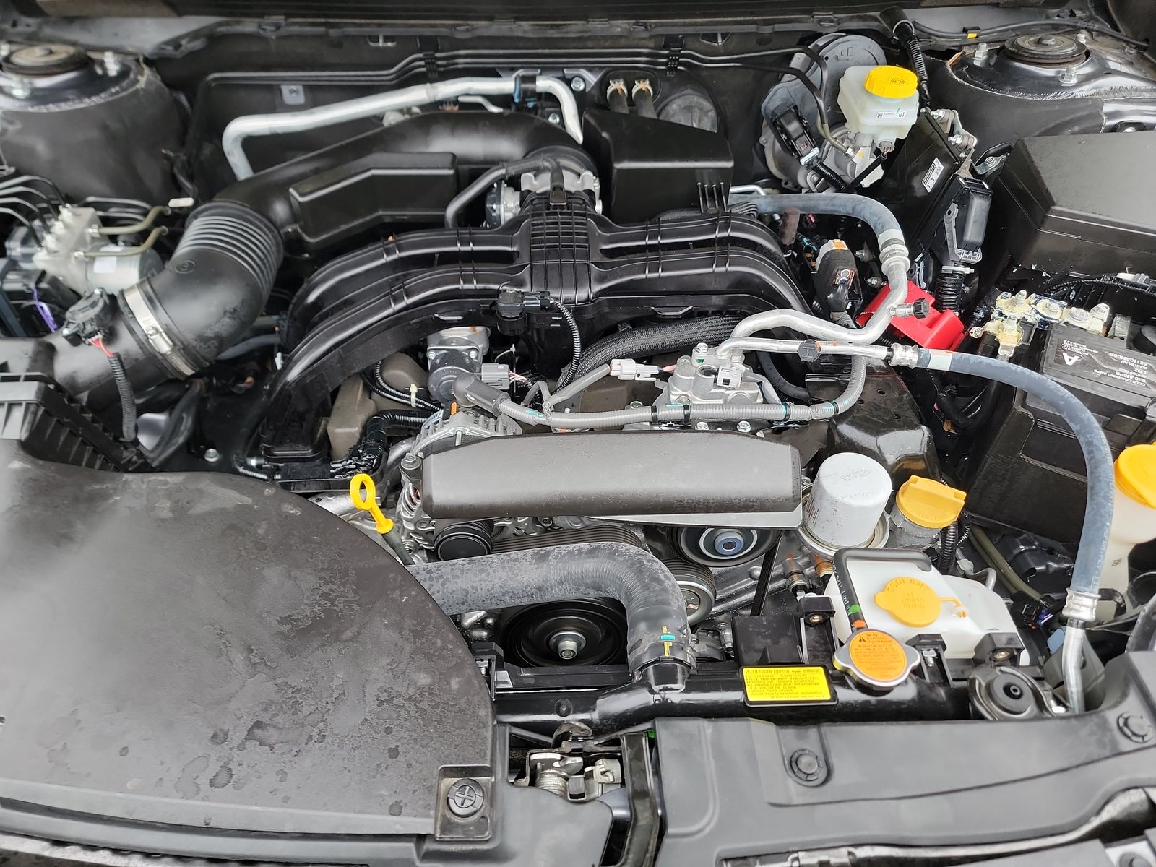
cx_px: 578
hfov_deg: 71.6
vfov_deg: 56.8
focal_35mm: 24
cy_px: 434
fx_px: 801
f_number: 1.8
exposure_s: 1/59
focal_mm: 6.7
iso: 152
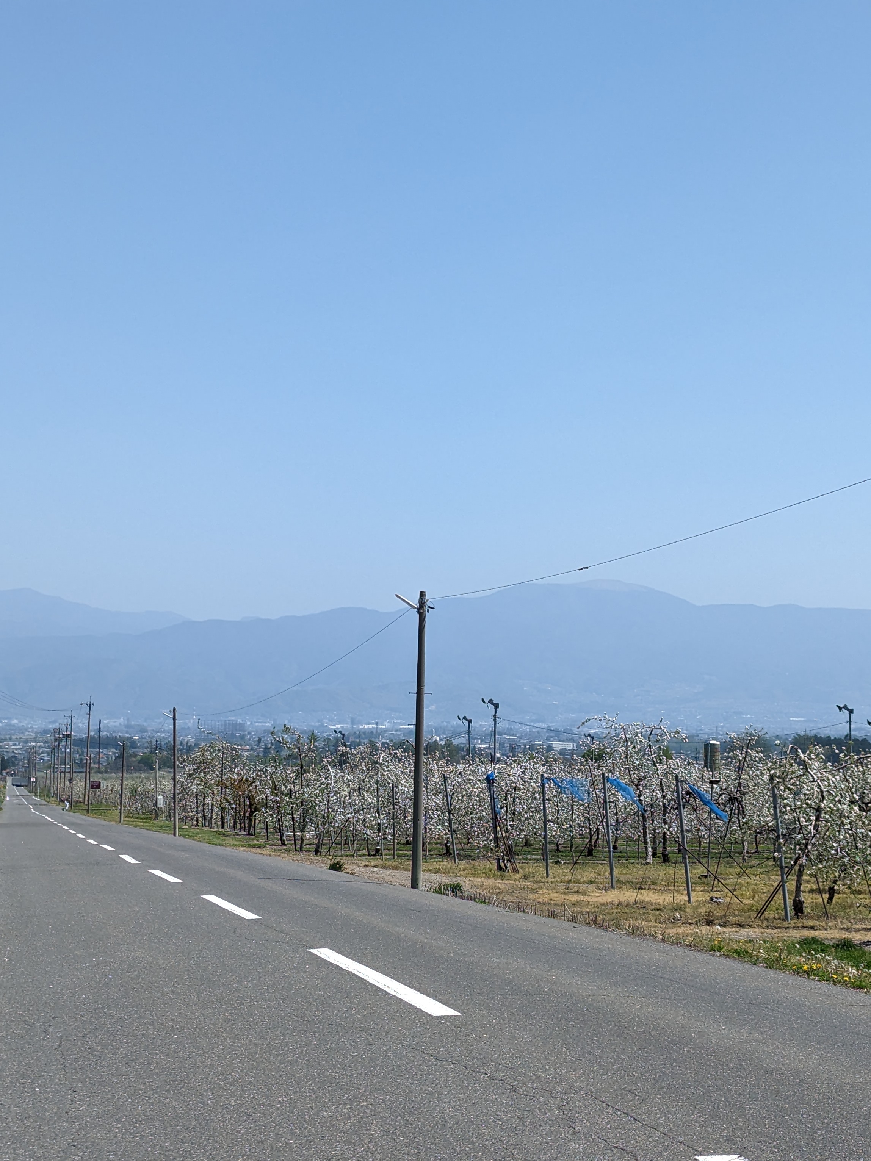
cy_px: 581
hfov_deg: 22.9
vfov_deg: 30.3
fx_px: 2147
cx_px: 458
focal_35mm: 64
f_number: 1.85
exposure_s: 1/3040
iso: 72
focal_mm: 6.81
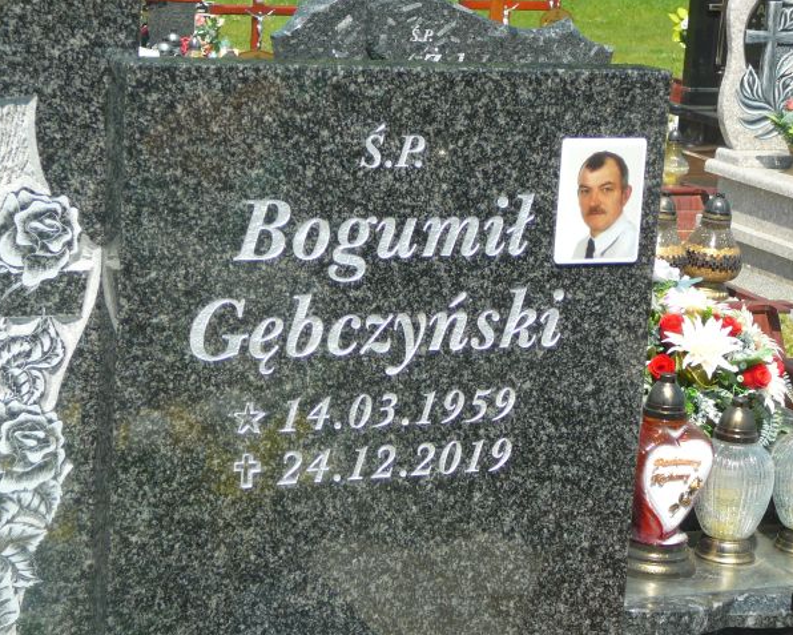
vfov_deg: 17.9
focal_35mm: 86
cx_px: 371
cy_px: 318
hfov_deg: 22.2
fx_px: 2019
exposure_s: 1/500
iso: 80
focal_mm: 12.2
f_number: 3.8
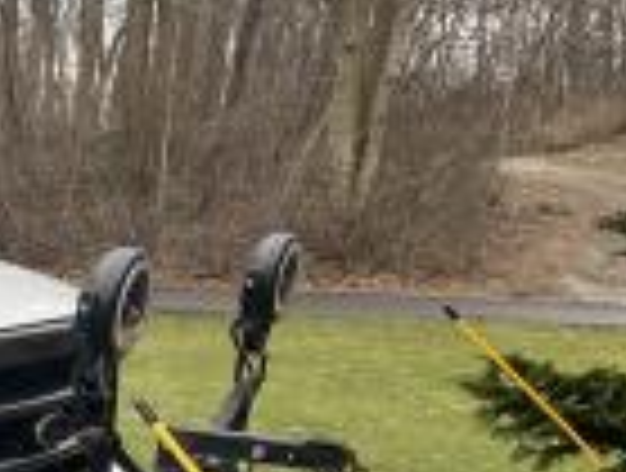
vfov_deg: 15.5
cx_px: -468
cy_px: 476
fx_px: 1704
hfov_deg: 17.3
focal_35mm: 94
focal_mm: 5.1
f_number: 1.6
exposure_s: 1/283
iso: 40
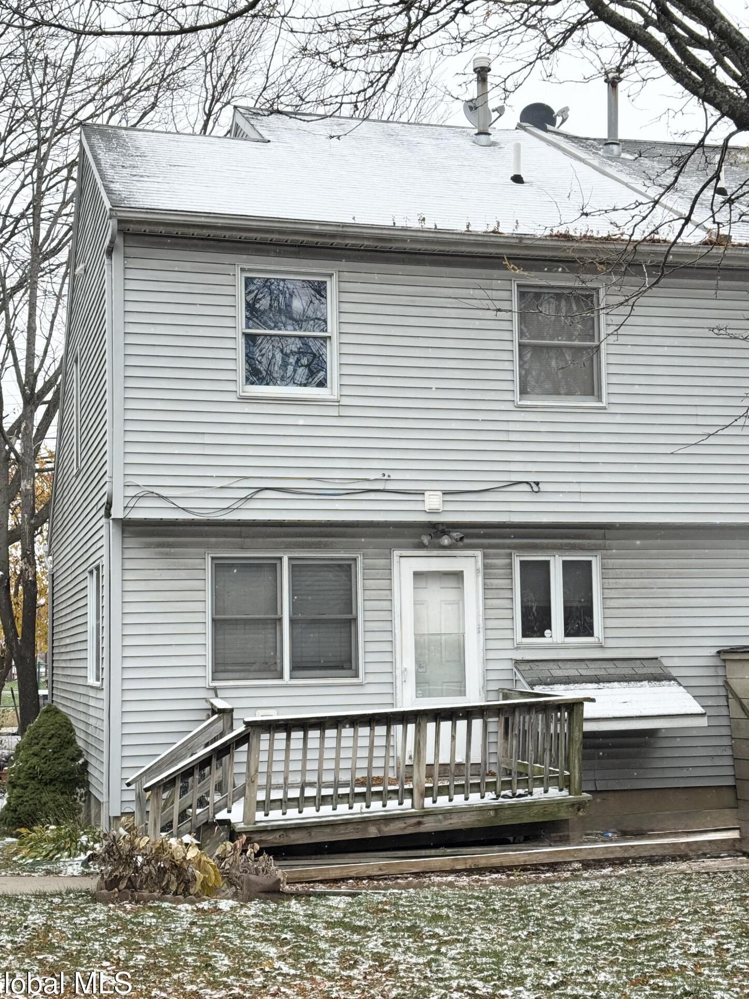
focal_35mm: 50
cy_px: 510
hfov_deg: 29.1
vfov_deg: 38.2
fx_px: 1442
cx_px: 368
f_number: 1.78
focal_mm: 6.76
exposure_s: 1/1094
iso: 64
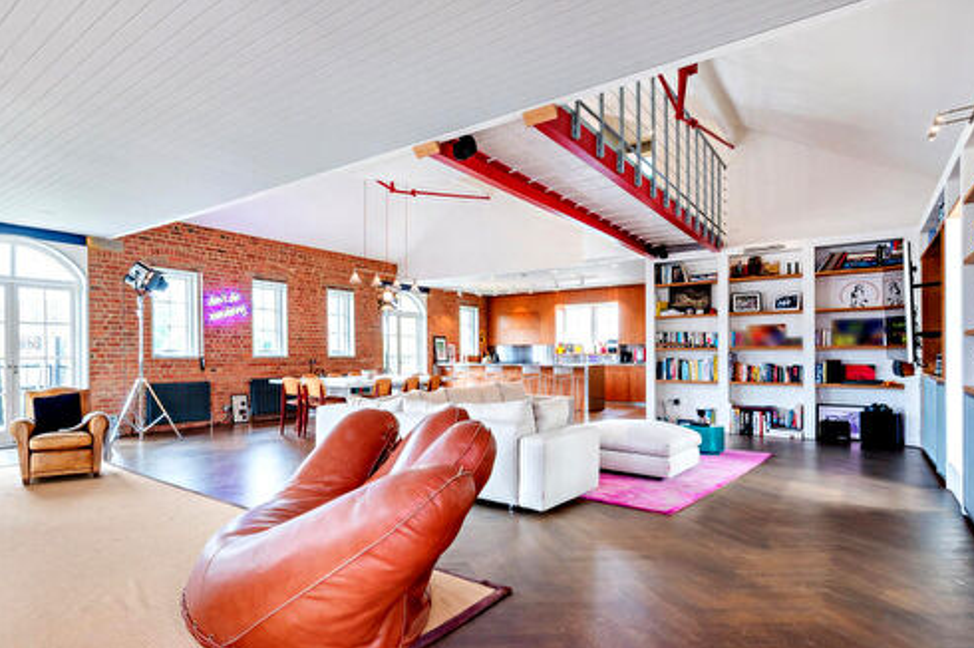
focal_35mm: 20
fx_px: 541
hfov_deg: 81.3
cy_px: 366
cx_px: 328
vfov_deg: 61.6
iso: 400
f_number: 9
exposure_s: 1/10
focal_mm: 14
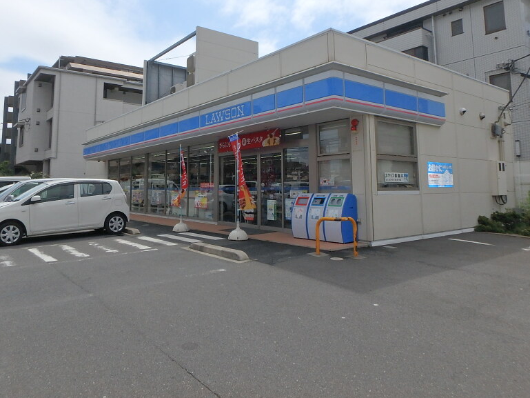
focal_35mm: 26
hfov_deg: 67.1
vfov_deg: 52.6
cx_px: 240
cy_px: 156
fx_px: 398
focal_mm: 3.7
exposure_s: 1/1000
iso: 125
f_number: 6
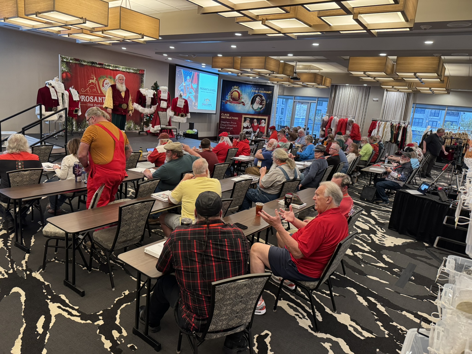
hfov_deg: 71.6
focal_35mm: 24
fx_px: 327
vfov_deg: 56.8
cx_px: 236
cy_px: 177
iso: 500
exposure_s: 1/60
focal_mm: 6.76
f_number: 1.78
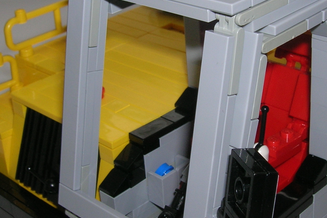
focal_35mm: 74
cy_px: 107
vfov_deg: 18.4
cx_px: 186
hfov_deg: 27.3
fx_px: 672
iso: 50
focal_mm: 5.7
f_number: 4.9
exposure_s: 1/60.1
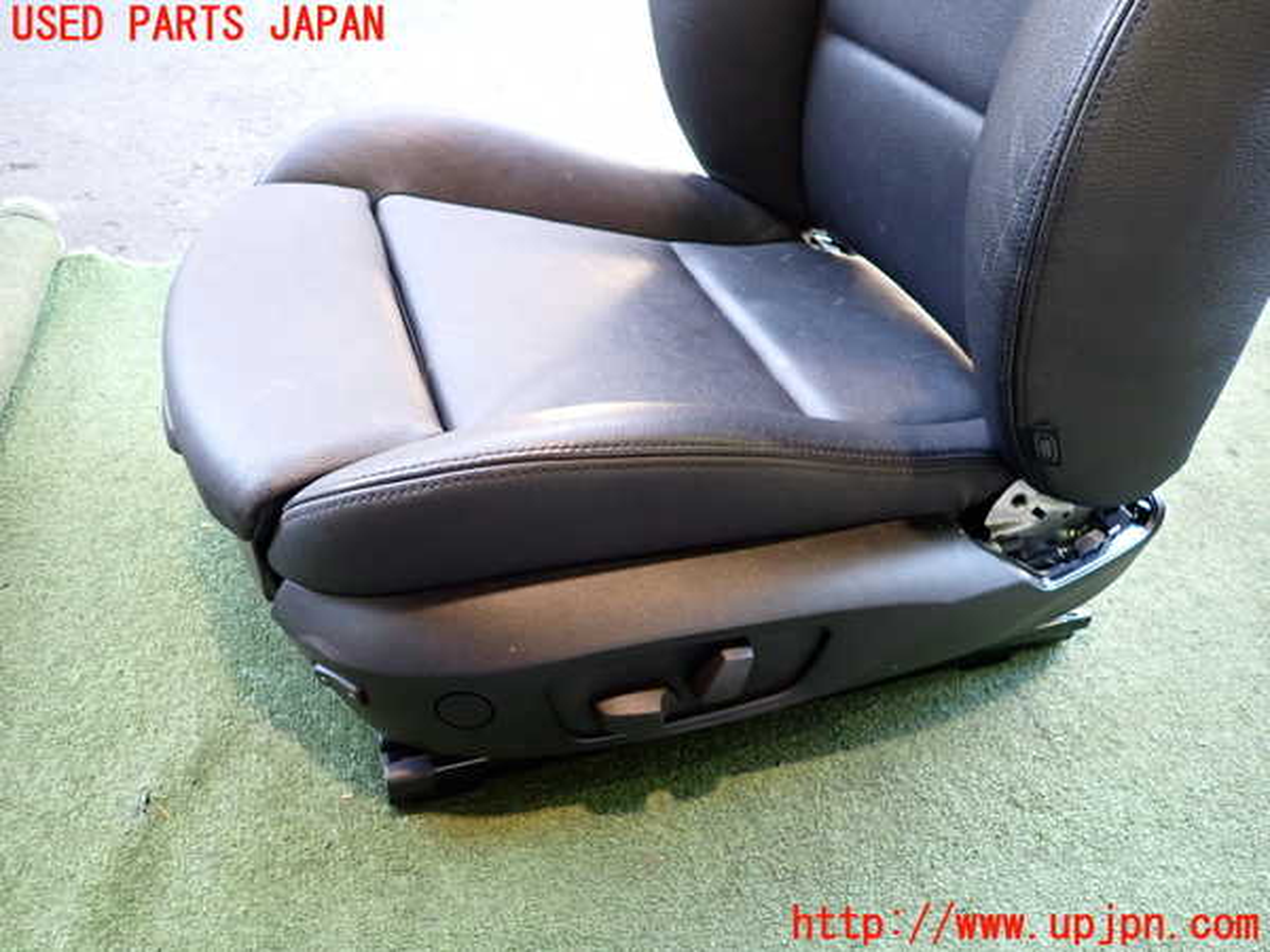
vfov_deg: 54.9
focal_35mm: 25
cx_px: 635
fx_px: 917
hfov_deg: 69.4
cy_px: 476
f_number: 2
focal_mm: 4.5
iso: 320
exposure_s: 1/30
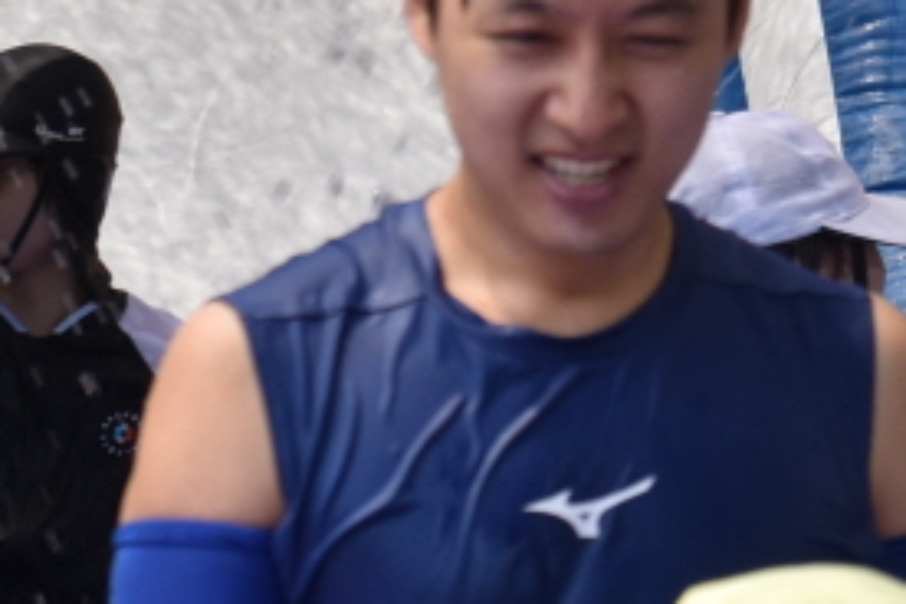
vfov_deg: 3.2
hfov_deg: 4.9
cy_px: 345
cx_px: 804
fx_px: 10670
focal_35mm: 424
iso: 320
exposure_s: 1/250
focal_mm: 78
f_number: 8
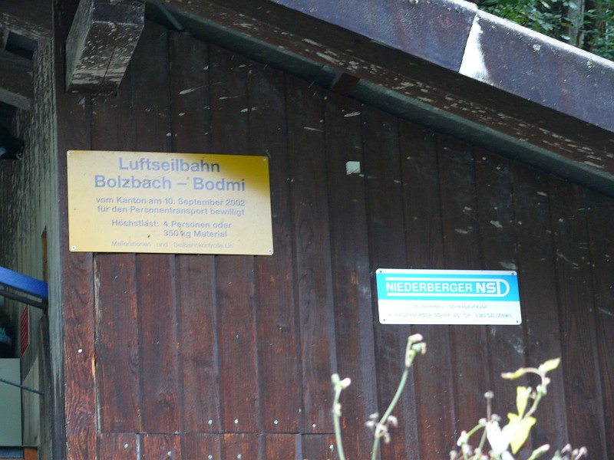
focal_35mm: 116
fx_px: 2058
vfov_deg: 12.8
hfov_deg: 17.0
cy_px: 230
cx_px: 307
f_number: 3.6
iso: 200
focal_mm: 24.6
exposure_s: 1/20
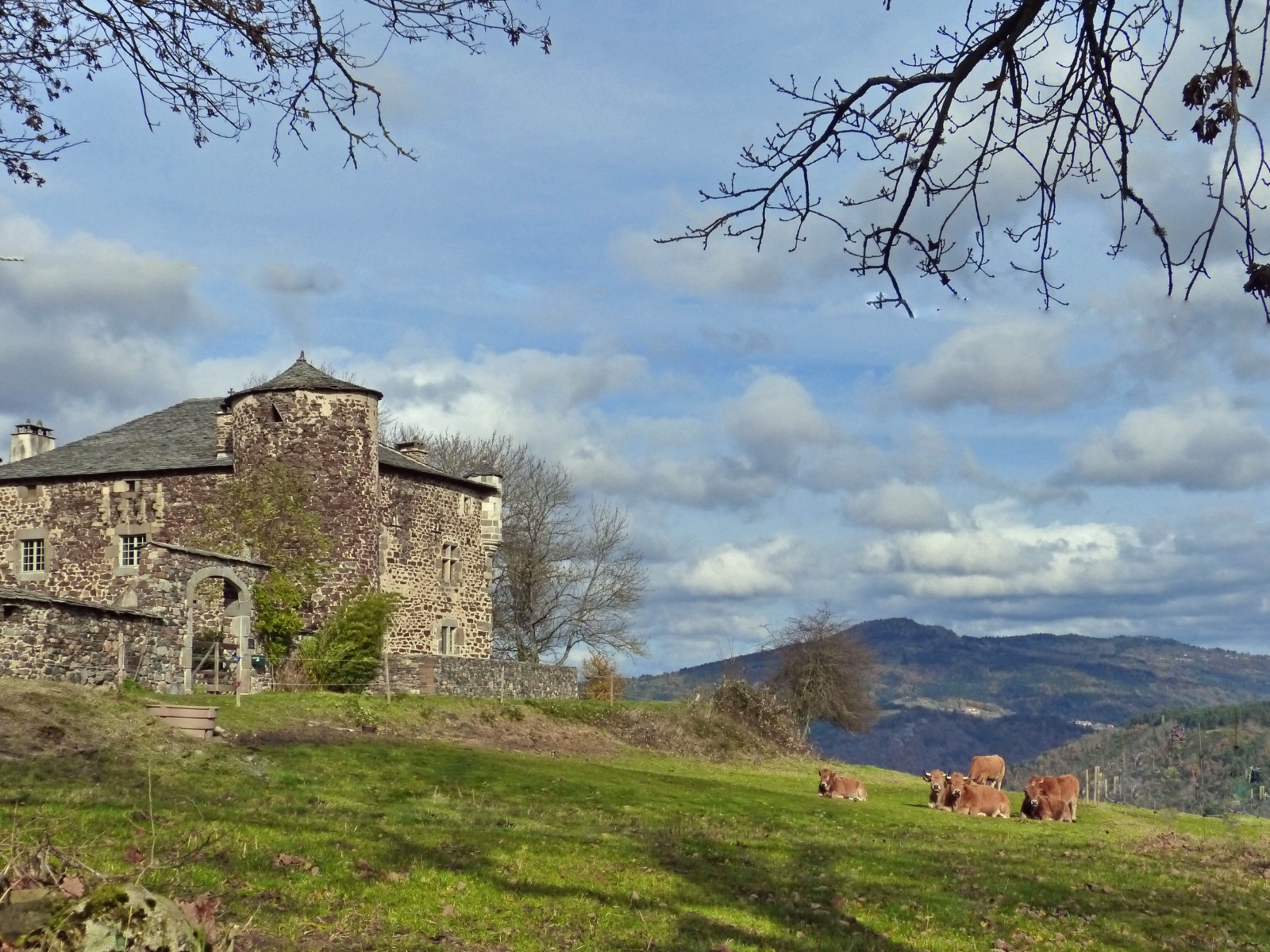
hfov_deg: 44.8
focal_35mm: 42
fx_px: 1541
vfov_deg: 34.3
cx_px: 635
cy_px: 476
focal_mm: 7.4
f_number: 4
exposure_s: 1/1600
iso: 250
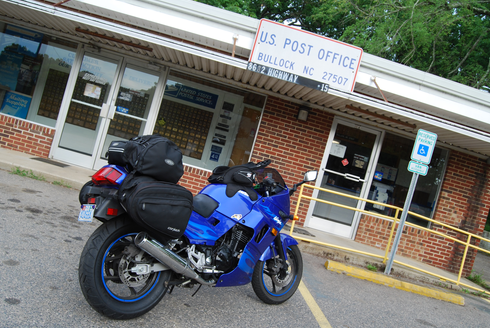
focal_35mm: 31
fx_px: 422
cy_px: 164
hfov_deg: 60.2
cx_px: 241
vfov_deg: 42.4
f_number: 5.6
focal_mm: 18
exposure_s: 1/125
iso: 100
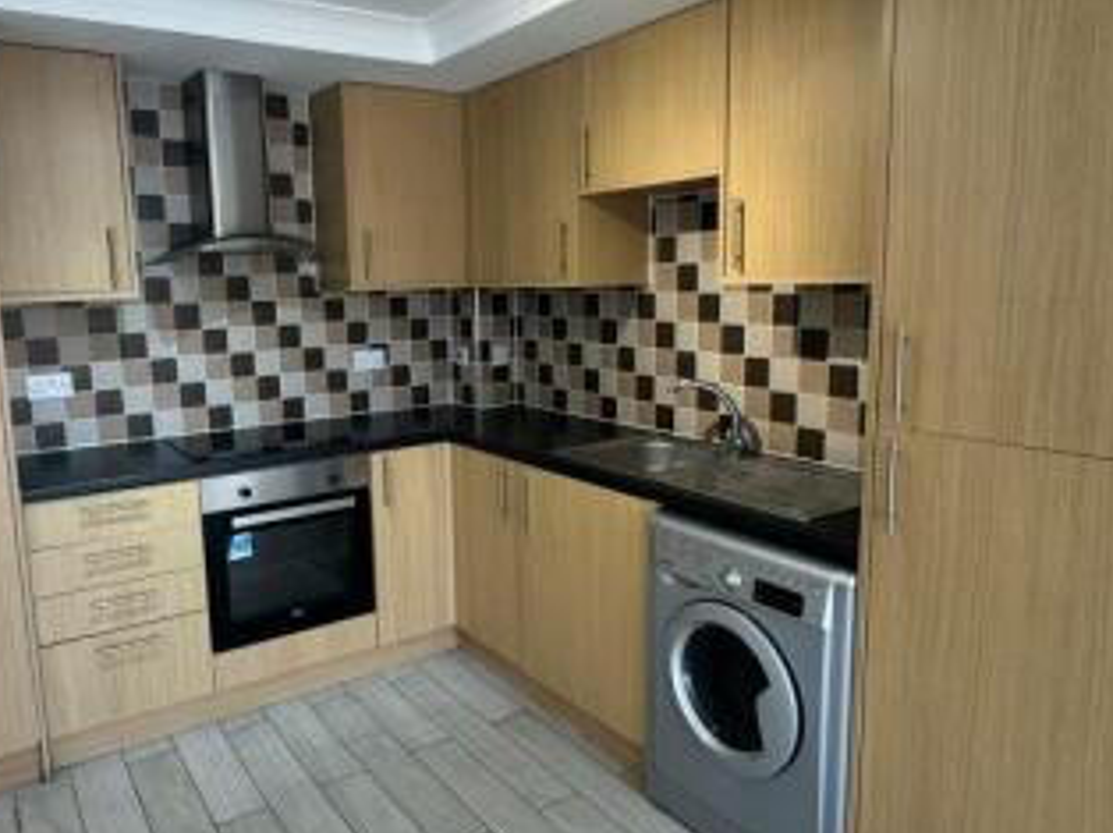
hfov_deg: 66.9
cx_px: 470
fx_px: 835
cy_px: 402
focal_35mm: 26
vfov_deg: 53.0
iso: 250
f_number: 2.2
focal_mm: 2.22
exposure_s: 1/100
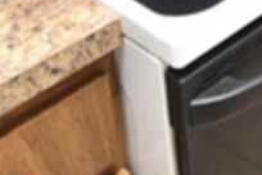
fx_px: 684
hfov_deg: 17.7
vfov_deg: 11.2
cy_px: -290
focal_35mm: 94
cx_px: 462
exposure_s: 1/20
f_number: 3.5
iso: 800
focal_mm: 10
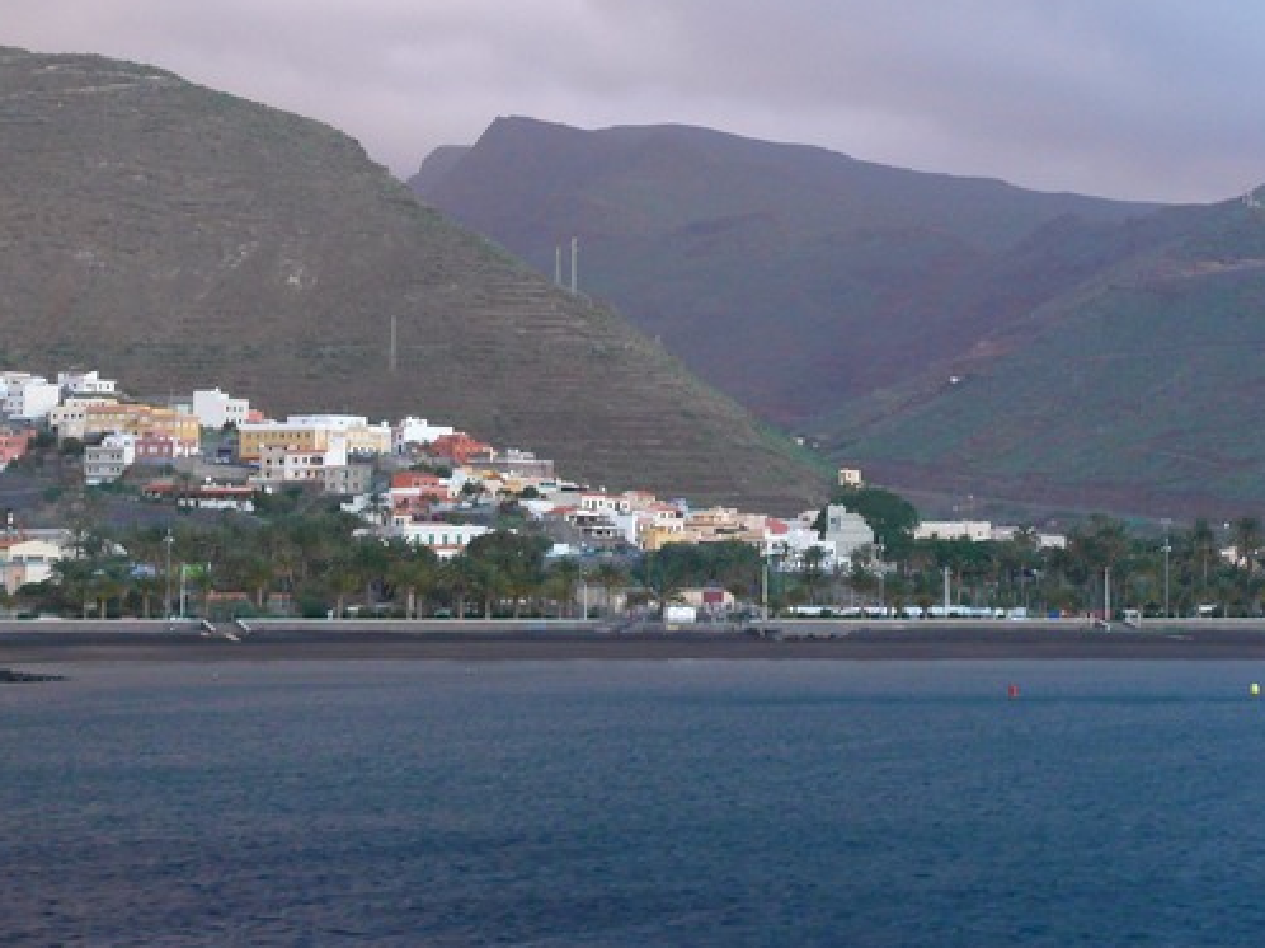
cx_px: 930
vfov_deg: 14.2
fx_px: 3799
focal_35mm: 104
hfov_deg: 18.8
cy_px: 338
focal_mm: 14.6
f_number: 3.2
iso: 200
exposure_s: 1/25
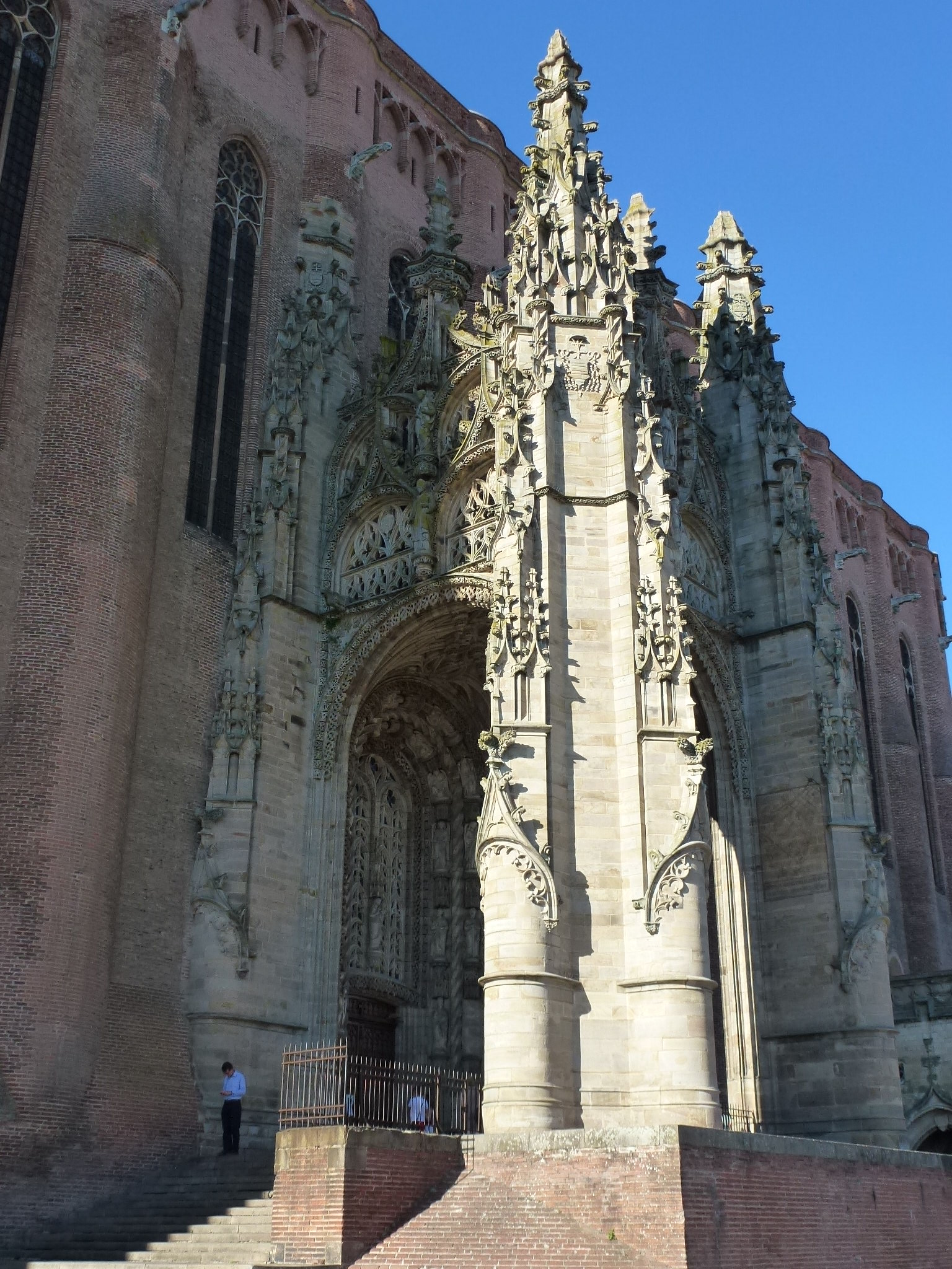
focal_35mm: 36
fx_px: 1320
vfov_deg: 51.4
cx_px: 476
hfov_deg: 39.7
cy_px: 634
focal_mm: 6.4
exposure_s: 1/400
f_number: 4
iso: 160
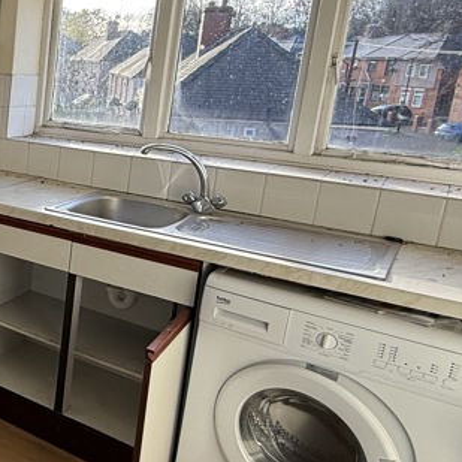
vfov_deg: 40.7
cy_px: 176
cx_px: -167
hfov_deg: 30.3
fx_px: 619
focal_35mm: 41
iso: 50
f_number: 2.2
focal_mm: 2.22
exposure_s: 1/151
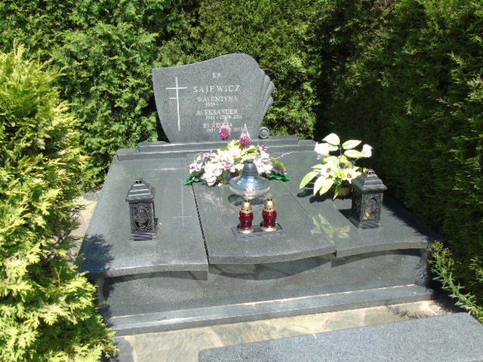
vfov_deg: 48.2
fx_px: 405
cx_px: 242
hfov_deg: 61.7
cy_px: 181
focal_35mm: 29
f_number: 3.6
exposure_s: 1/400
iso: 80
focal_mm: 5.2
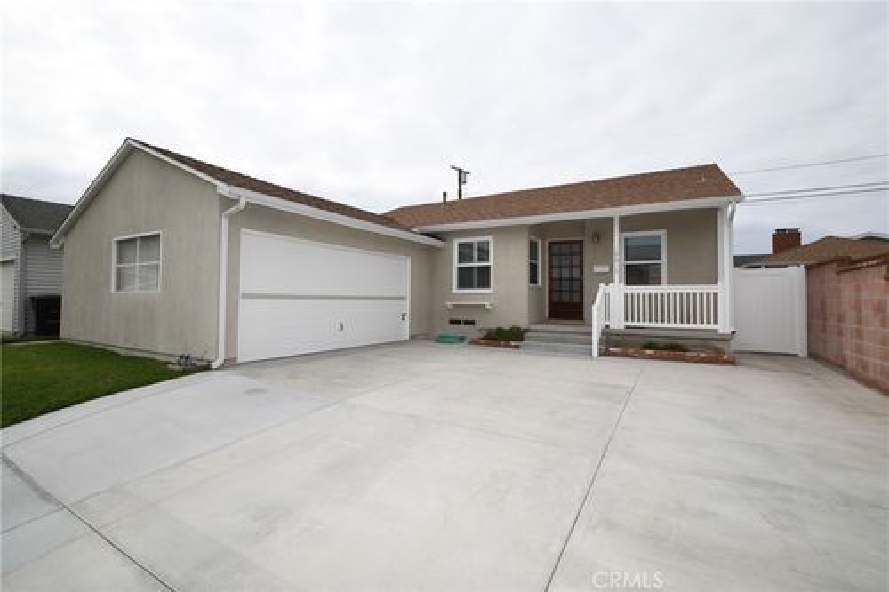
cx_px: 444
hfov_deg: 100.4
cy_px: 296
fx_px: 370
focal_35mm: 15
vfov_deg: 77.3
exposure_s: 1/250
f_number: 10
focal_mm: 10
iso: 100
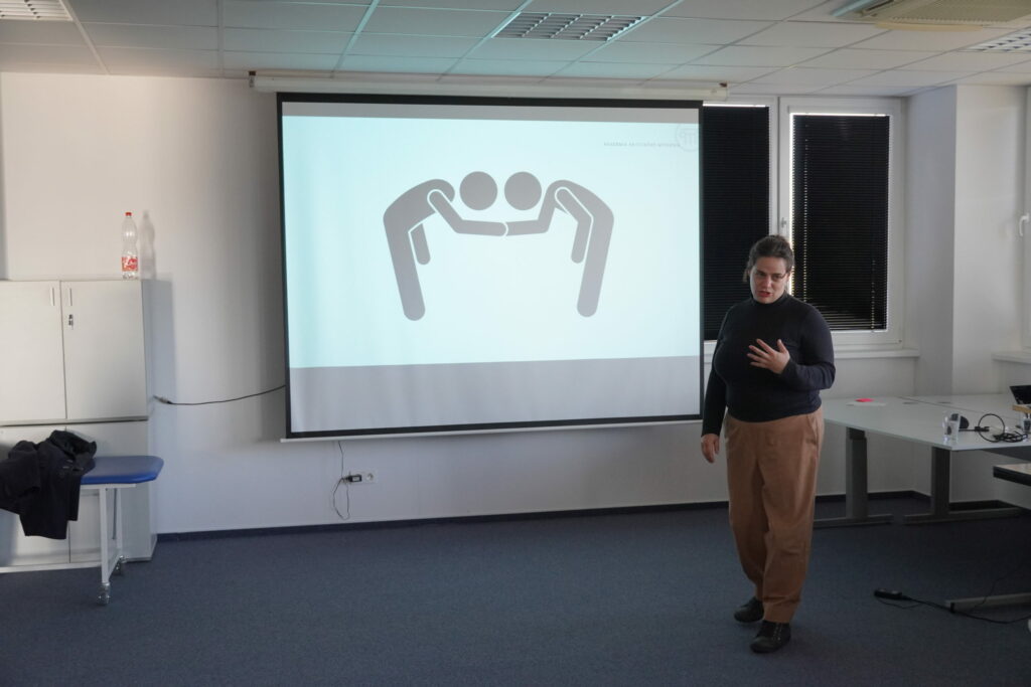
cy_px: 344
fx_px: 1289
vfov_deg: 29.9
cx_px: 516
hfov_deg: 43.6
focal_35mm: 45
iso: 1600
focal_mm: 30
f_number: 4.5
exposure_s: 1/160
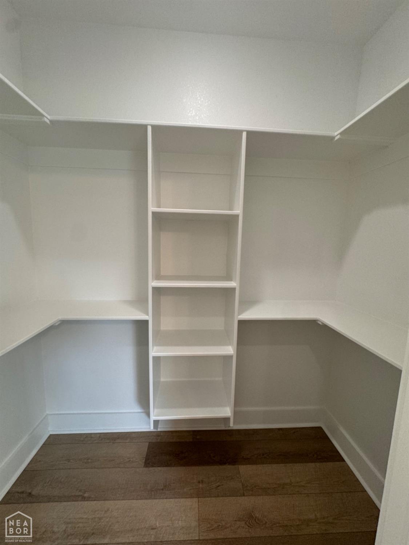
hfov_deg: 85.7
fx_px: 221
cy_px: 272
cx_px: 204
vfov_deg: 102.1
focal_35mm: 14
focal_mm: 2.22
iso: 160
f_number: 2.2
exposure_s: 1/120
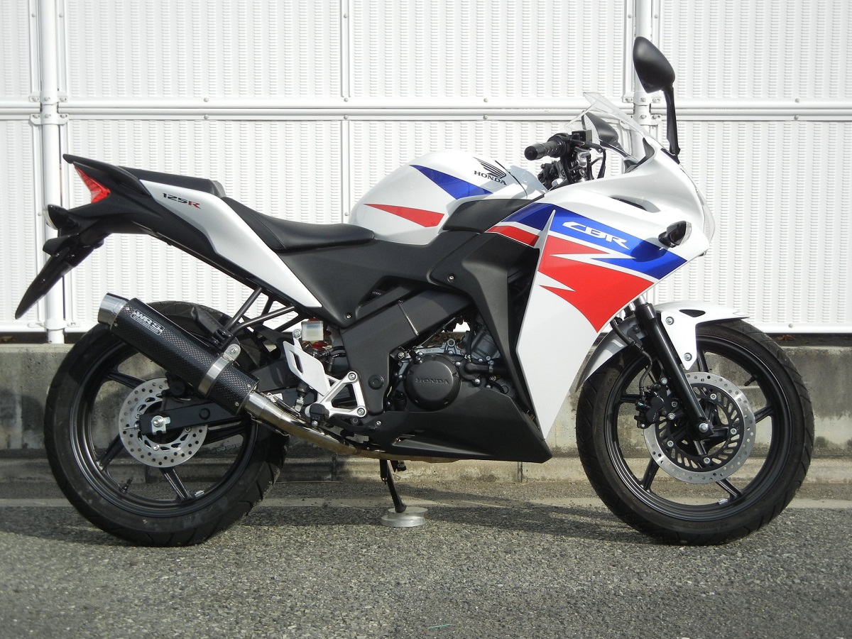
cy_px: 320
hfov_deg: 42.1
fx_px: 1108
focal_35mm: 45
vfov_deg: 32.2
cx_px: 426
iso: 160
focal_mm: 8.1
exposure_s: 1/304
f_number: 7.6
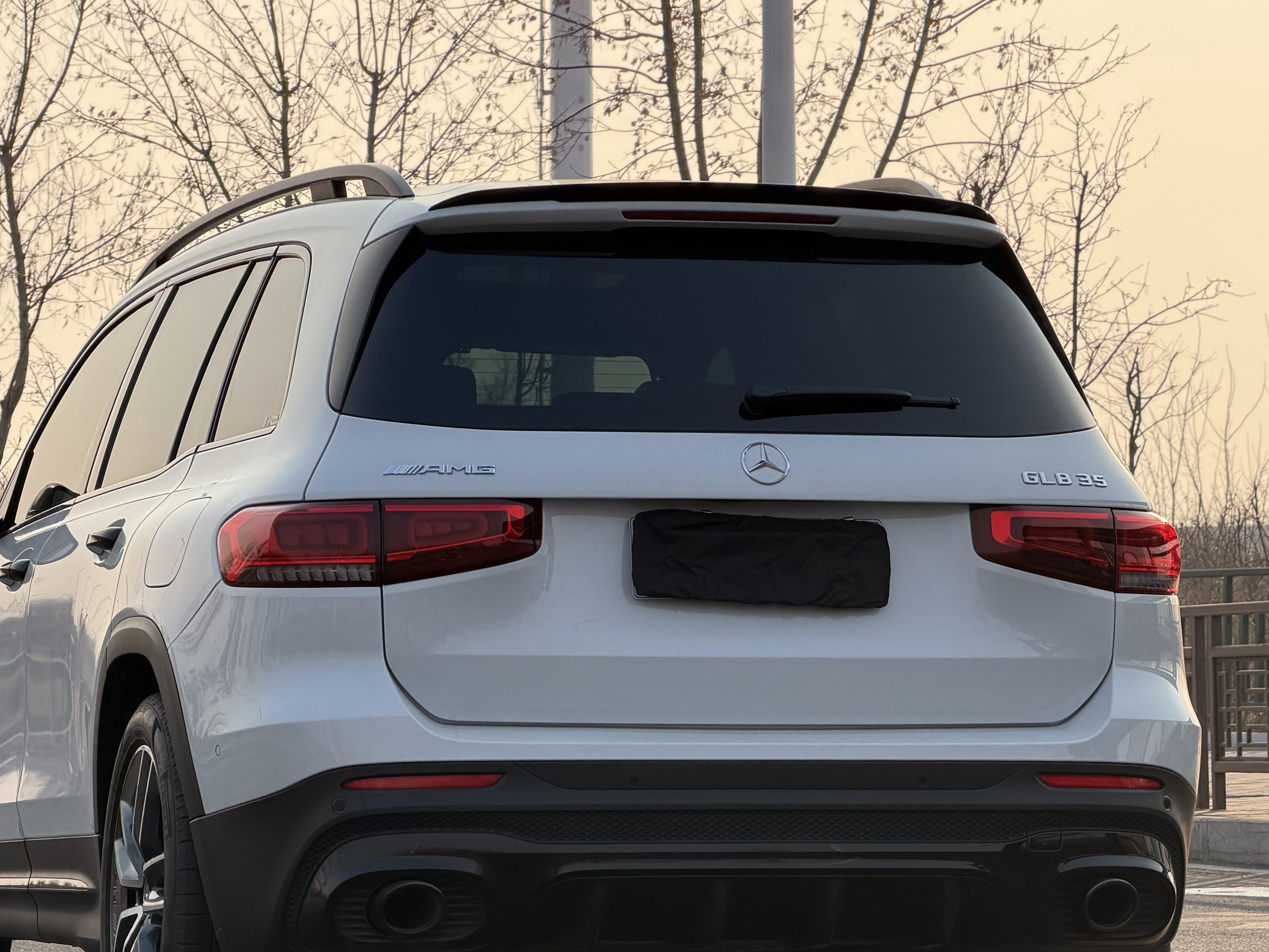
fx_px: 5499
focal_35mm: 150
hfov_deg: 13.2
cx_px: 523
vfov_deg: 9.9
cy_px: 612
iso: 40
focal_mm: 16.89
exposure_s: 1/638
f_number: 2.8
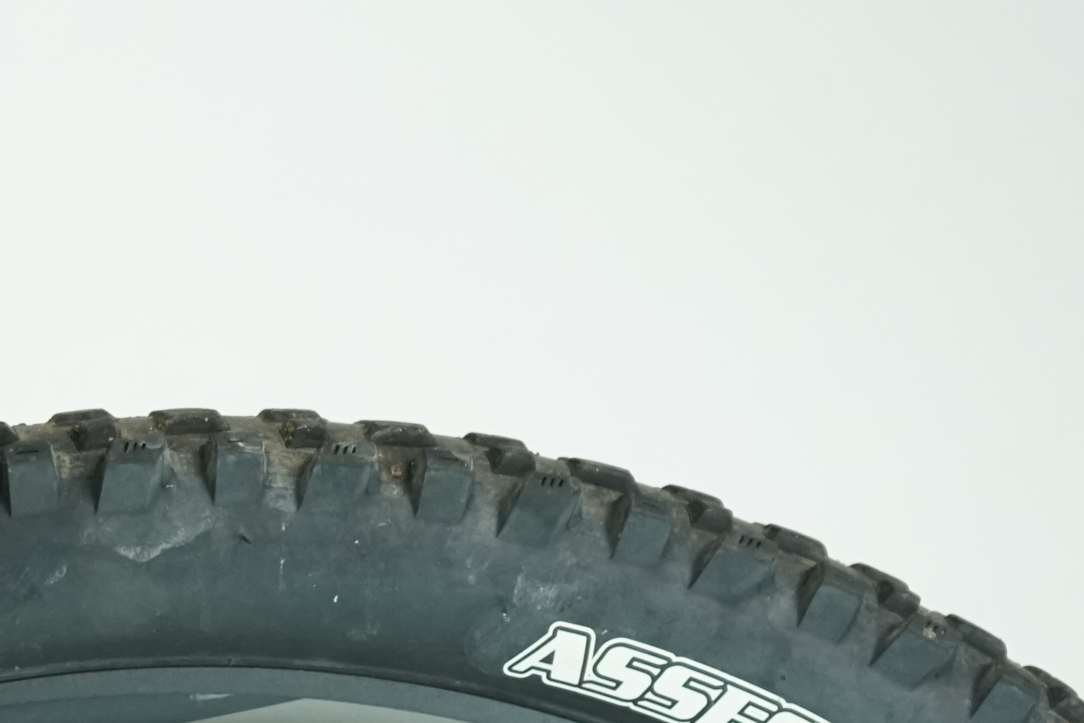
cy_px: 1022
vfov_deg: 10.0
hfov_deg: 14.6
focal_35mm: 134
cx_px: -354
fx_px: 4035
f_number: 5.6
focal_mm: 41
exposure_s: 1/200
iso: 1600
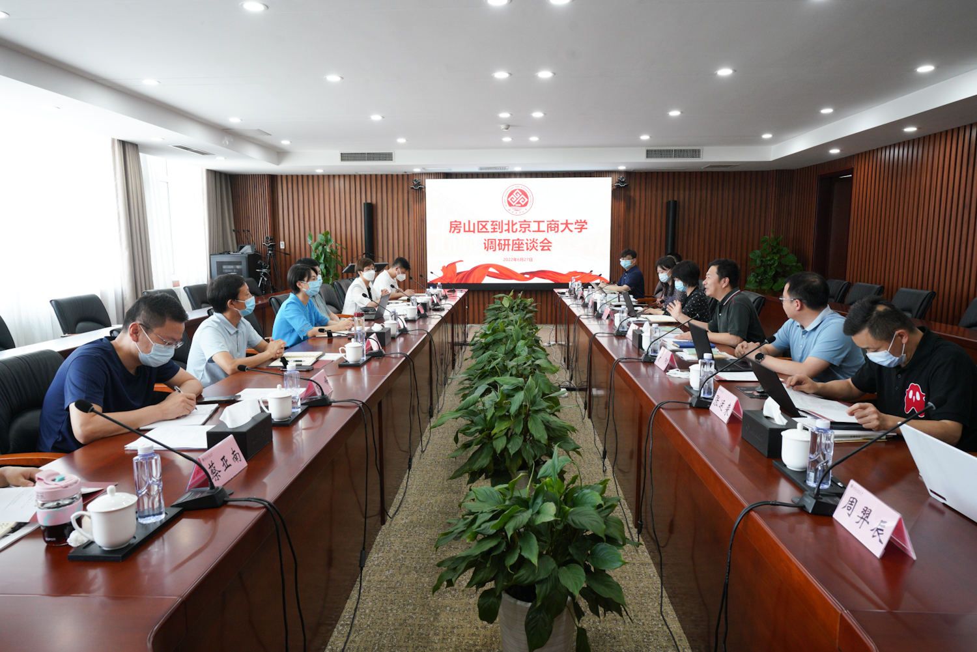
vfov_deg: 55.1
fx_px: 624
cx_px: 488
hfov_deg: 76.1
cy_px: 326
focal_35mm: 23
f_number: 8
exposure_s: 1/60
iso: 2000
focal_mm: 23
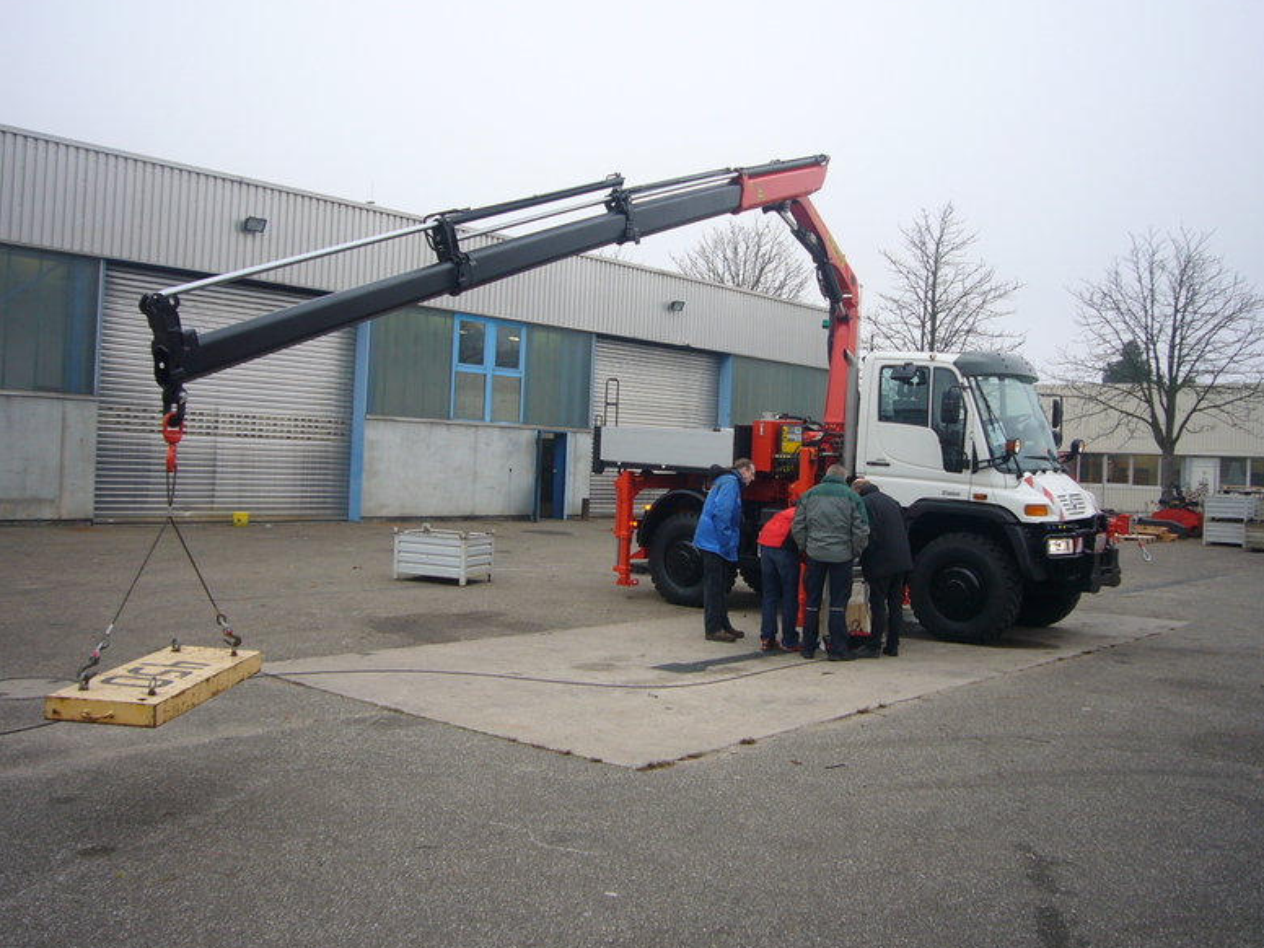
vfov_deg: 42.9
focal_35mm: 33
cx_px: 650
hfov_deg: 55.3
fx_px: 1205
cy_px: 467
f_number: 2.9
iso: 80
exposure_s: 1/50
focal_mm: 5.2
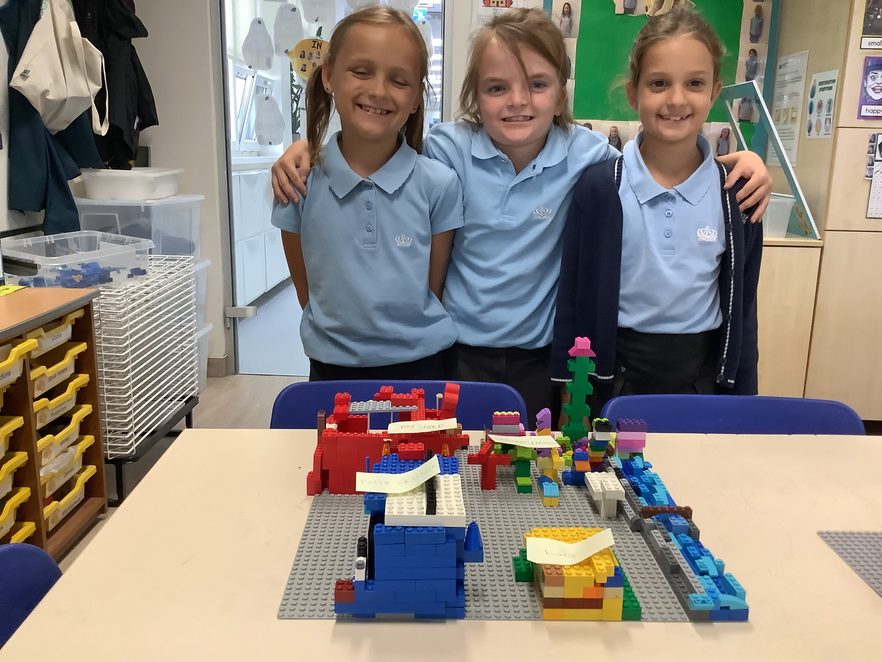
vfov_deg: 45.4
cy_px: 331
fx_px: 790
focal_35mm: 31
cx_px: 441
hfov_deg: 58.4
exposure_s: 1/60
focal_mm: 3.3
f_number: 2.4
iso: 250
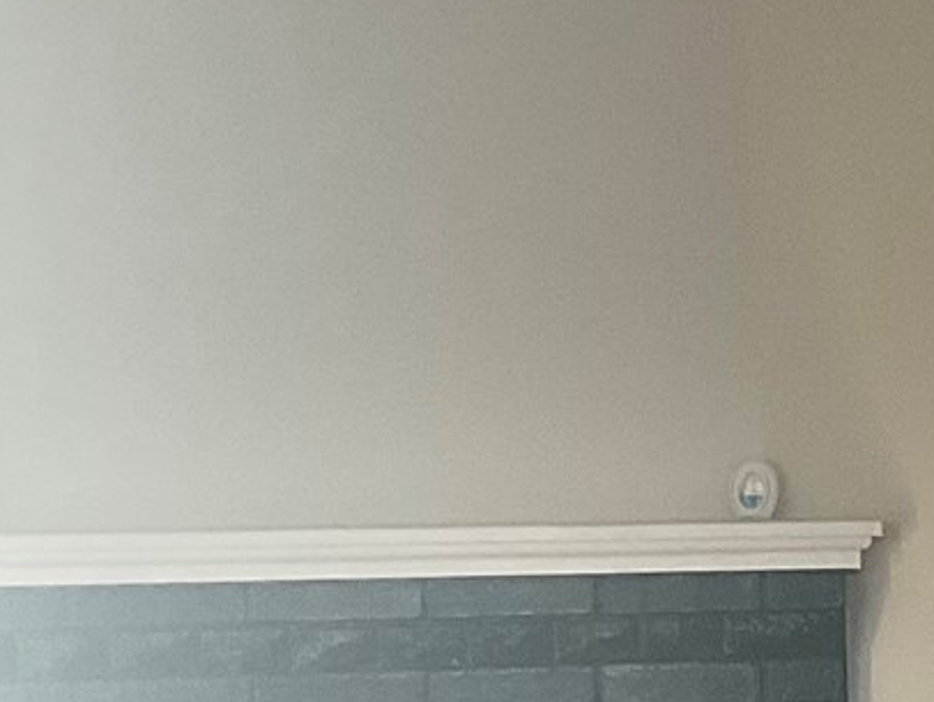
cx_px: 1995
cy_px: 709
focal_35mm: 137
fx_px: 3699
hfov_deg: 12.3
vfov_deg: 10.7
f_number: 1.8
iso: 40
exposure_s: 1/122
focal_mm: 3
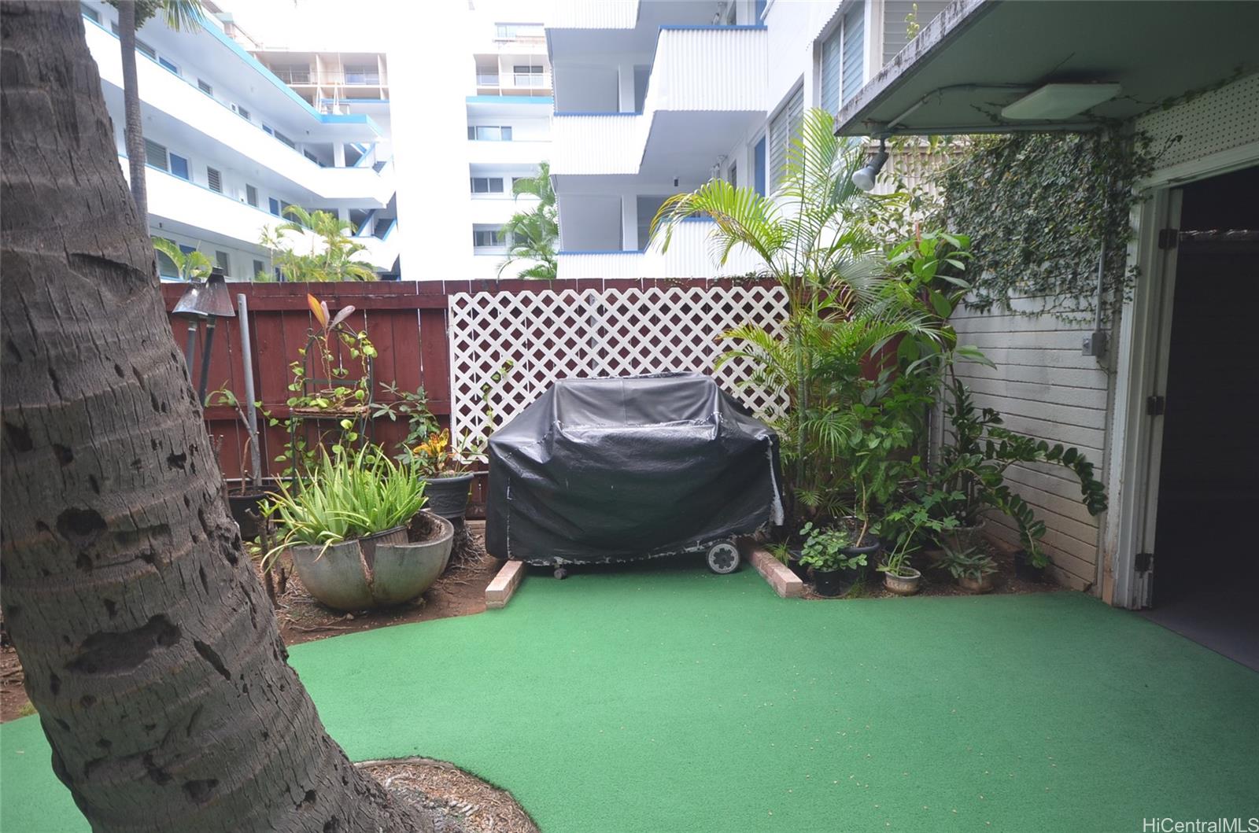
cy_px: 416
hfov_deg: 85.5
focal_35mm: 20
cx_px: 630
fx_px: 680
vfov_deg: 63.0
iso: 360
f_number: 5.6
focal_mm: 13
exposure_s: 1/125
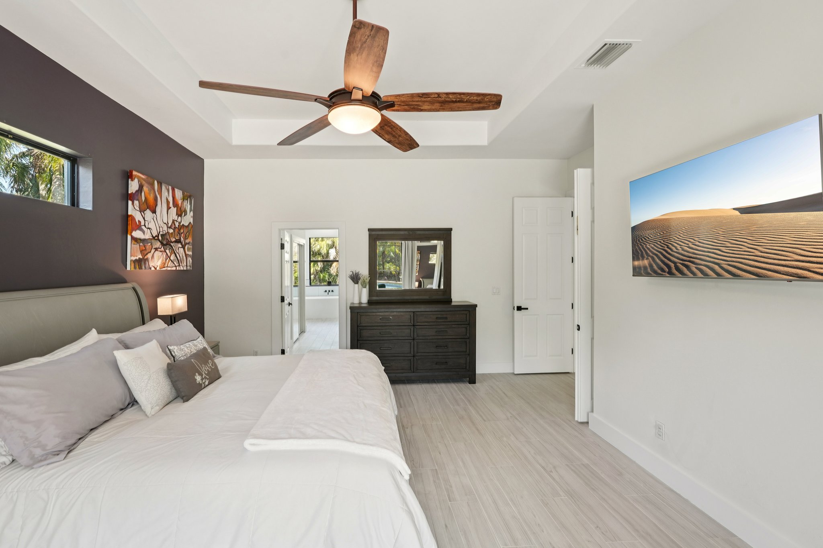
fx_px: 366
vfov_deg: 73.7
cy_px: 274
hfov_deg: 96.7
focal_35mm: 16
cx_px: 412
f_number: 8
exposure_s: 1/20
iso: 400
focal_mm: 16
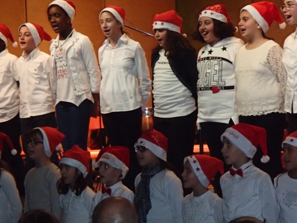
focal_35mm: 118
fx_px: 1012
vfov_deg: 12.6
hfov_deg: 16.7
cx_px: 148
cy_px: 112
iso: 1250
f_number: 5.5
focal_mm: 21.22
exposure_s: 1/60
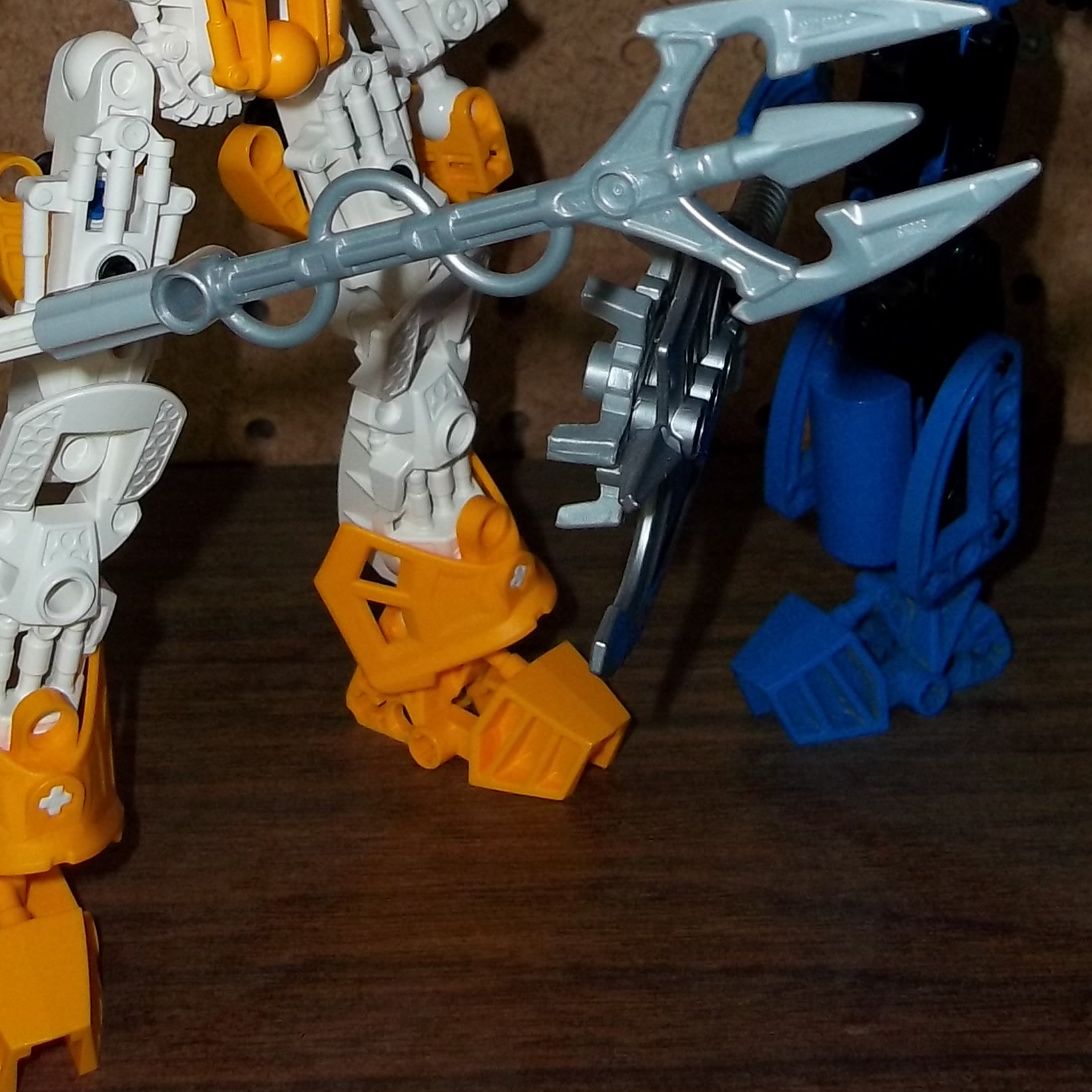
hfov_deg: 25.0
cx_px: 600
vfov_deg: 23.9
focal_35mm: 69
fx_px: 2463
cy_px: -7
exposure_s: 1/30
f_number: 2.9
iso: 80
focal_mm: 5.7
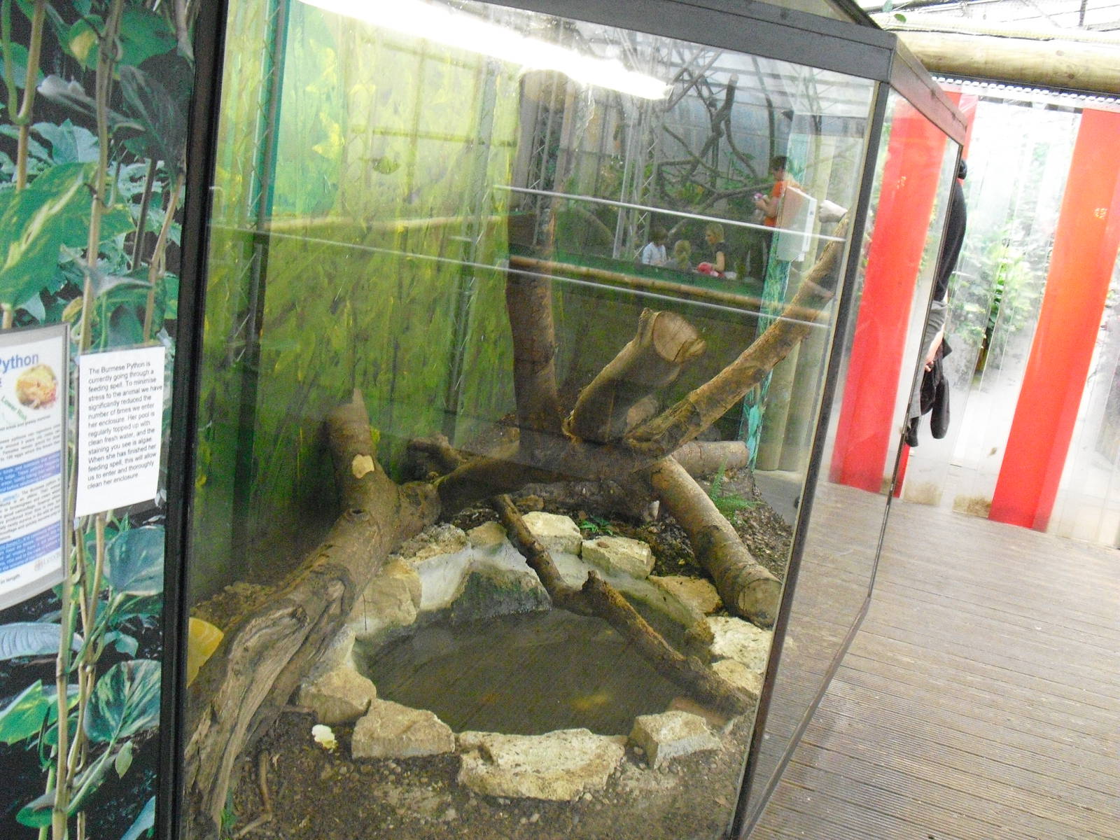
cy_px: 420
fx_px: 1165
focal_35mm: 36
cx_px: 560
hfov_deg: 51.4
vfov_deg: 39.7
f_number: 3.1
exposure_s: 1/80
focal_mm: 6.3
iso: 800
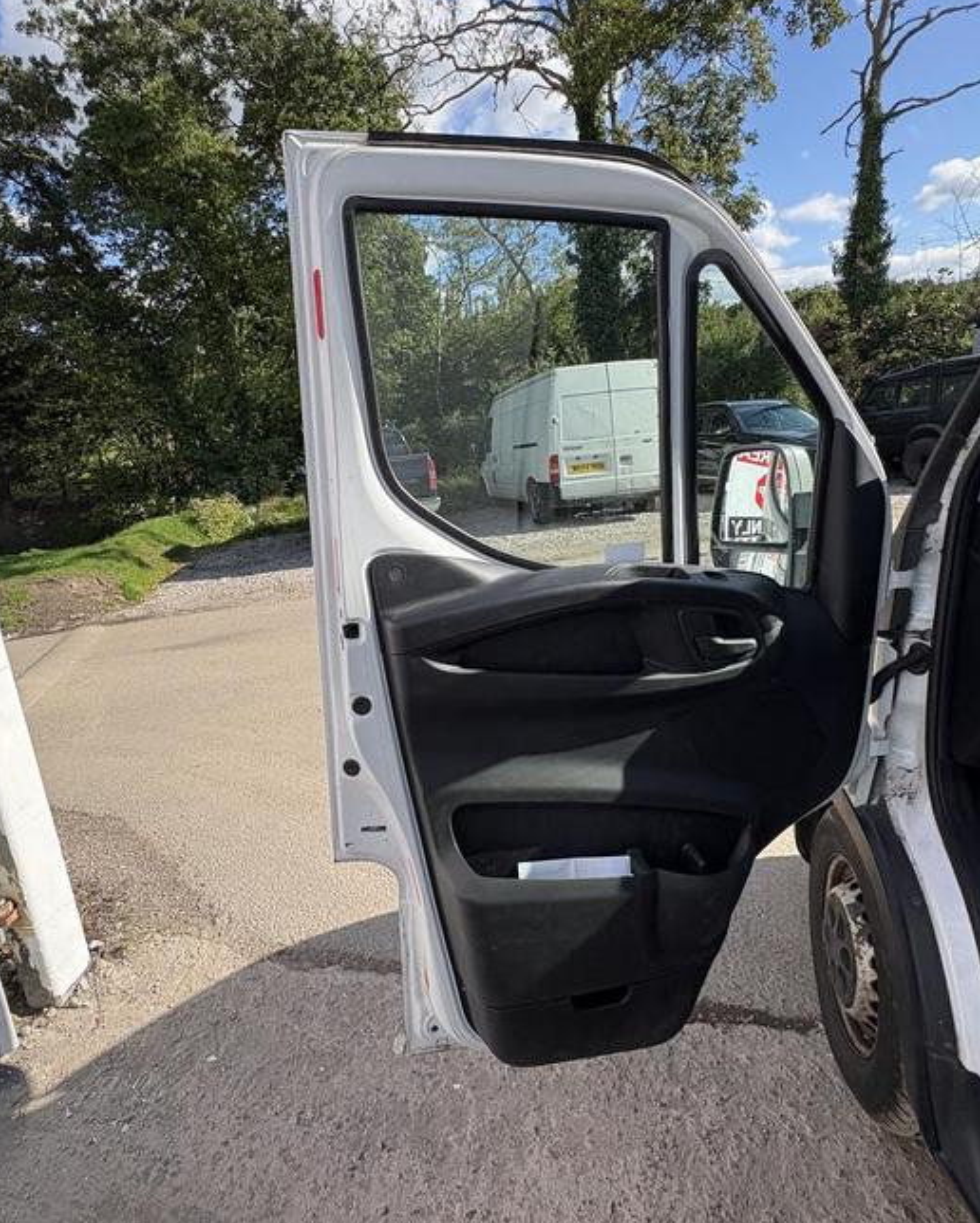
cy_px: 600
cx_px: 437
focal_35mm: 19
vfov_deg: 83.2
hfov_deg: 70.7
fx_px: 688
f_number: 2.2
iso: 40
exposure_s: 1/700
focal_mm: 2.22
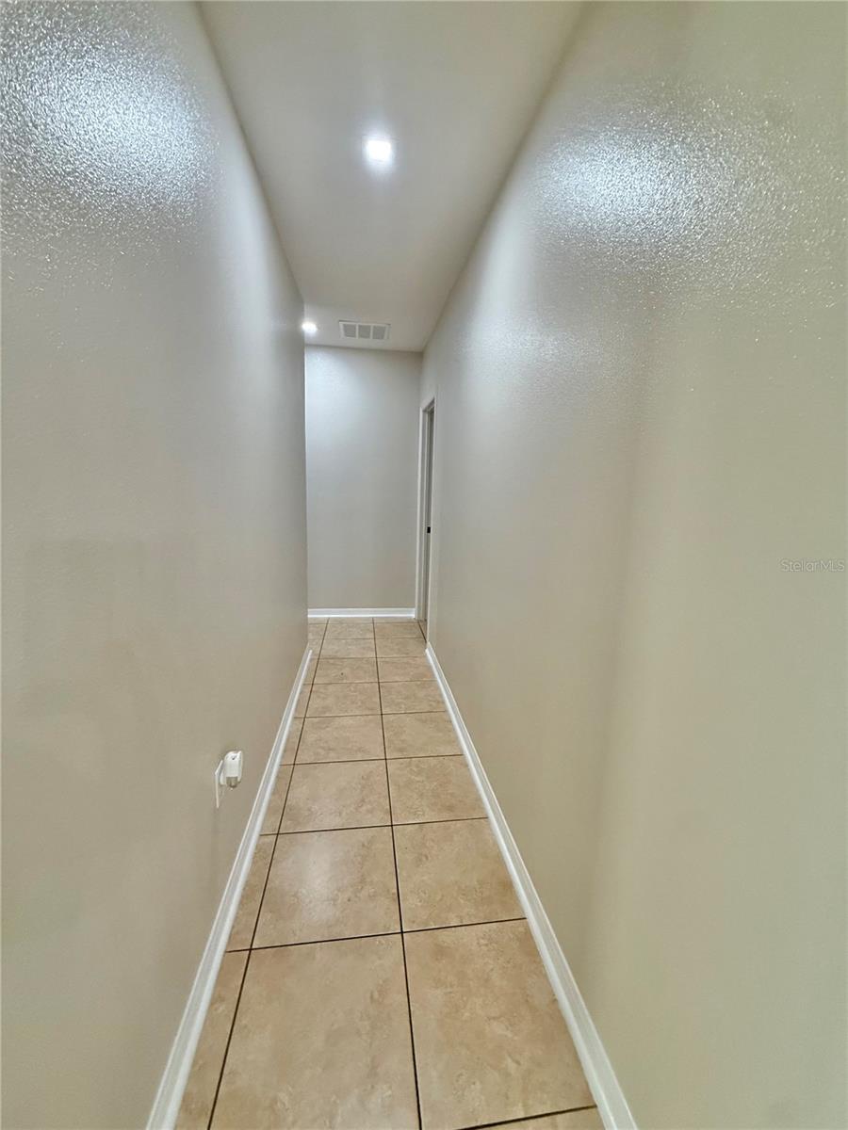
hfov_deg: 85.7
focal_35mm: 14
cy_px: 565
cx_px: 424
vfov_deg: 102.1
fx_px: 457
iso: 250
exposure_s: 1/120
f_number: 2.2
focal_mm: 2.22
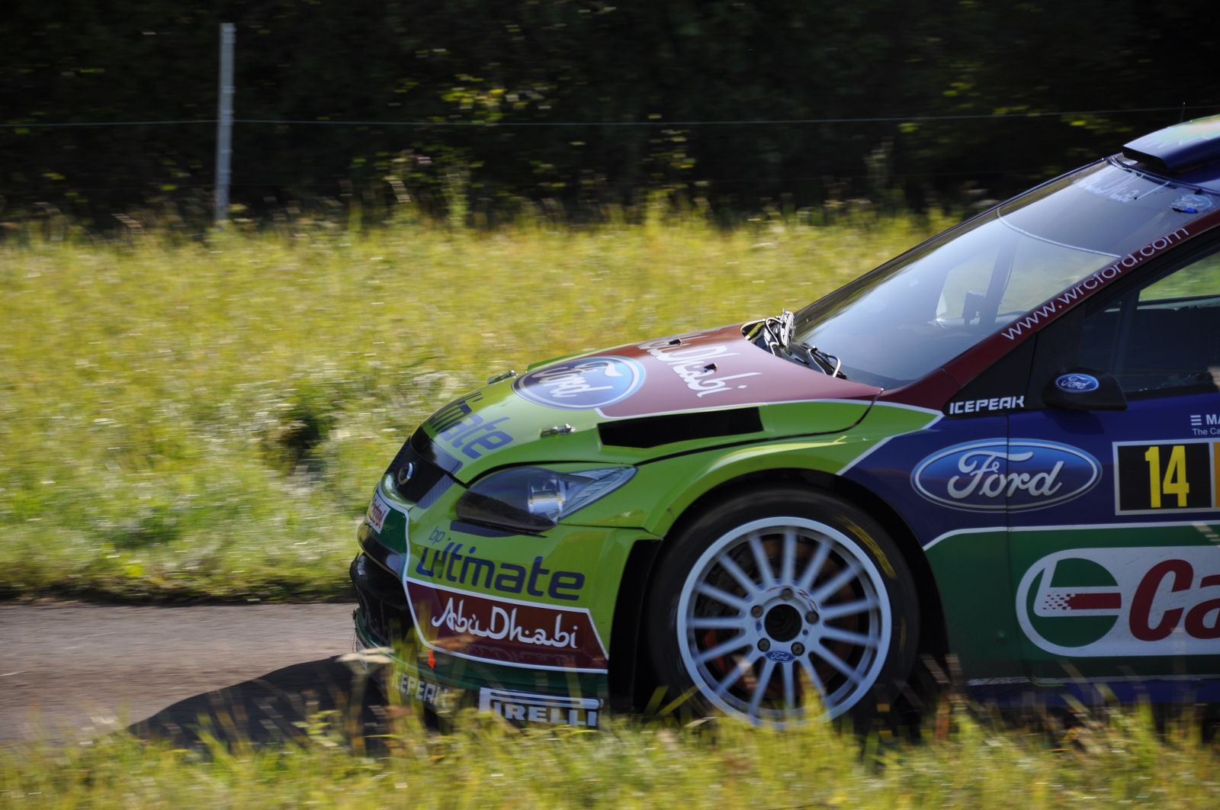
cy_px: 405
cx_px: 610
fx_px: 5330
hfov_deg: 13.1
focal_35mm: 158
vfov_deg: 8.7
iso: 200
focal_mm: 105
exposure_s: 1/640
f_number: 6.3
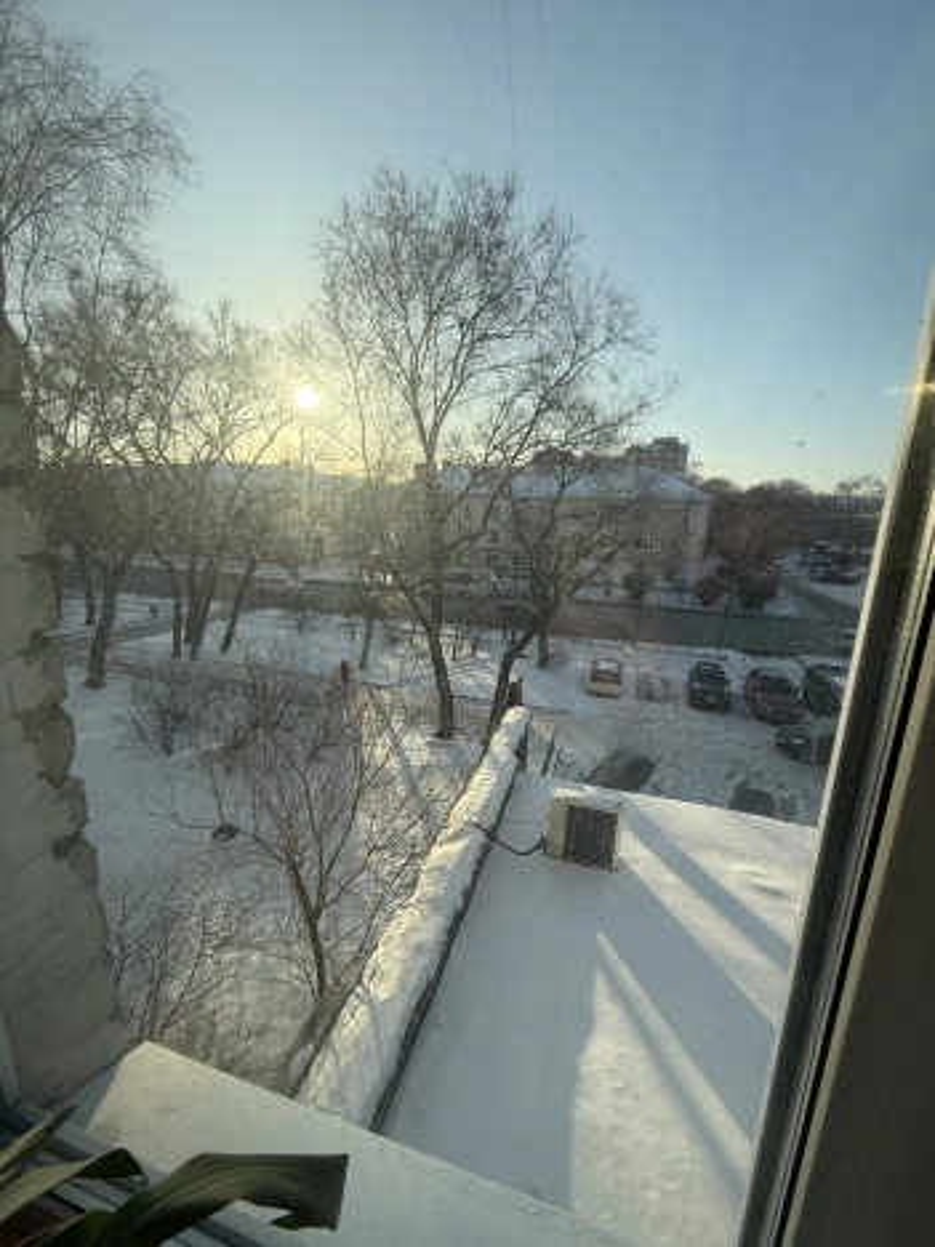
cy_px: 624
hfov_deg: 85.7
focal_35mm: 14
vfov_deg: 102.1
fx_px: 504
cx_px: 468
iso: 64
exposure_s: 1/1613
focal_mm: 2.22
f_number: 2.2
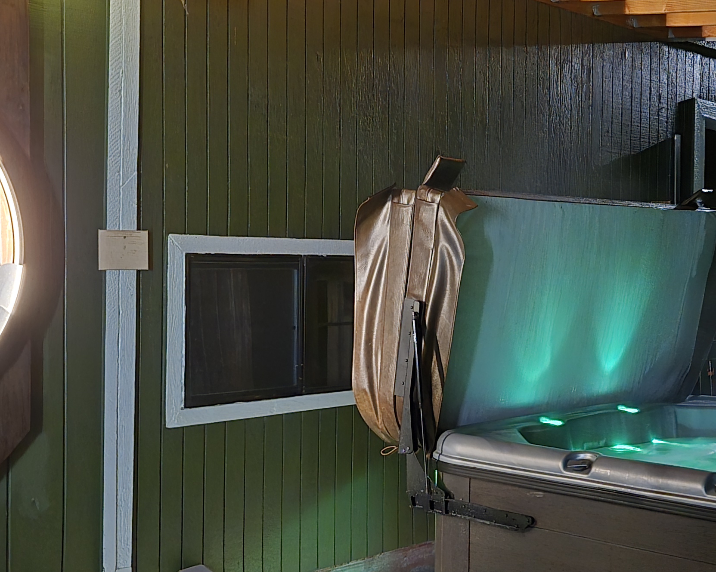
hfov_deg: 34.7
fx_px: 1144
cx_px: 414
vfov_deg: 28.1
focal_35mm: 54
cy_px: 329
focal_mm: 5.4
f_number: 1.8
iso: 2500
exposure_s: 1/15
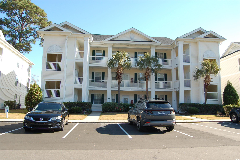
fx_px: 400
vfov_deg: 22.6
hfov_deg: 33.4
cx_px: 120
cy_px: 80
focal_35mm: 60
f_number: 8
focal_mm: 40
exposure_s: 1/250
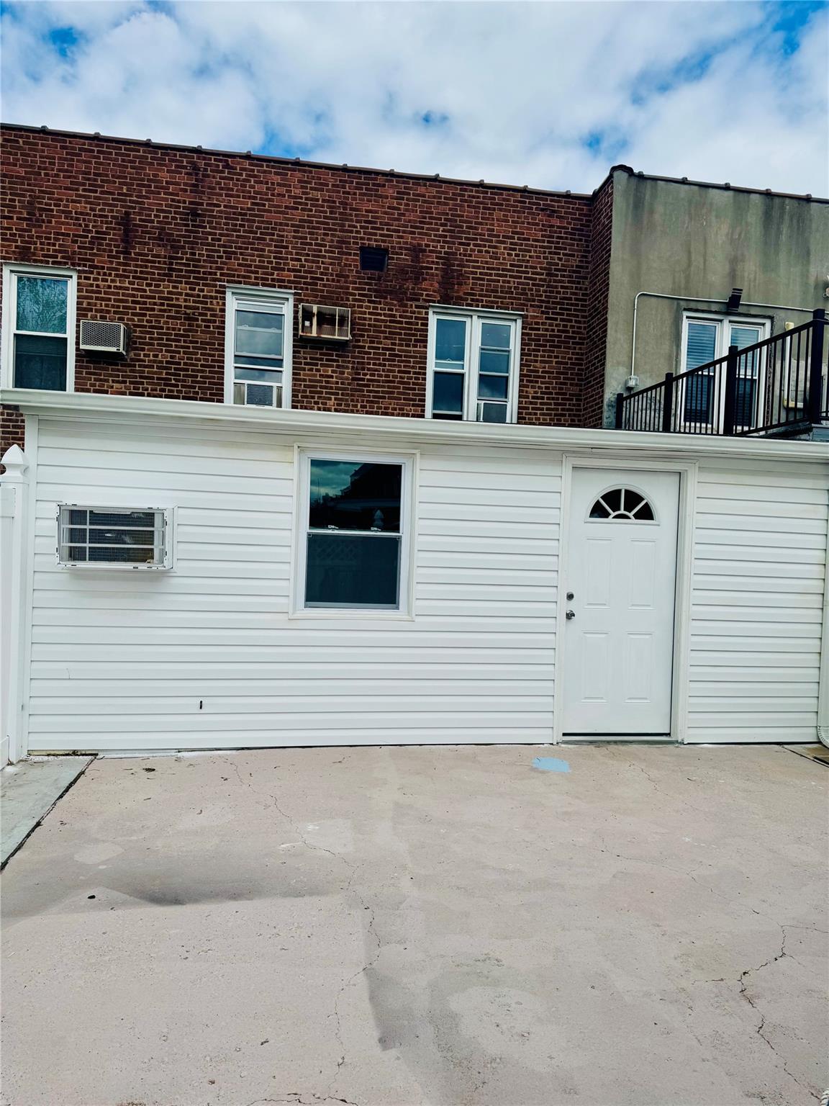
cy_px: 553
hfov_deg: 56.8
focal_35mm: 24
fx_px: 766
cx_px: 414
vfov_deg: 71.6
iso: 80
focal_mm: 6.76
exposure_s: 1/7937
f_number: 1.78
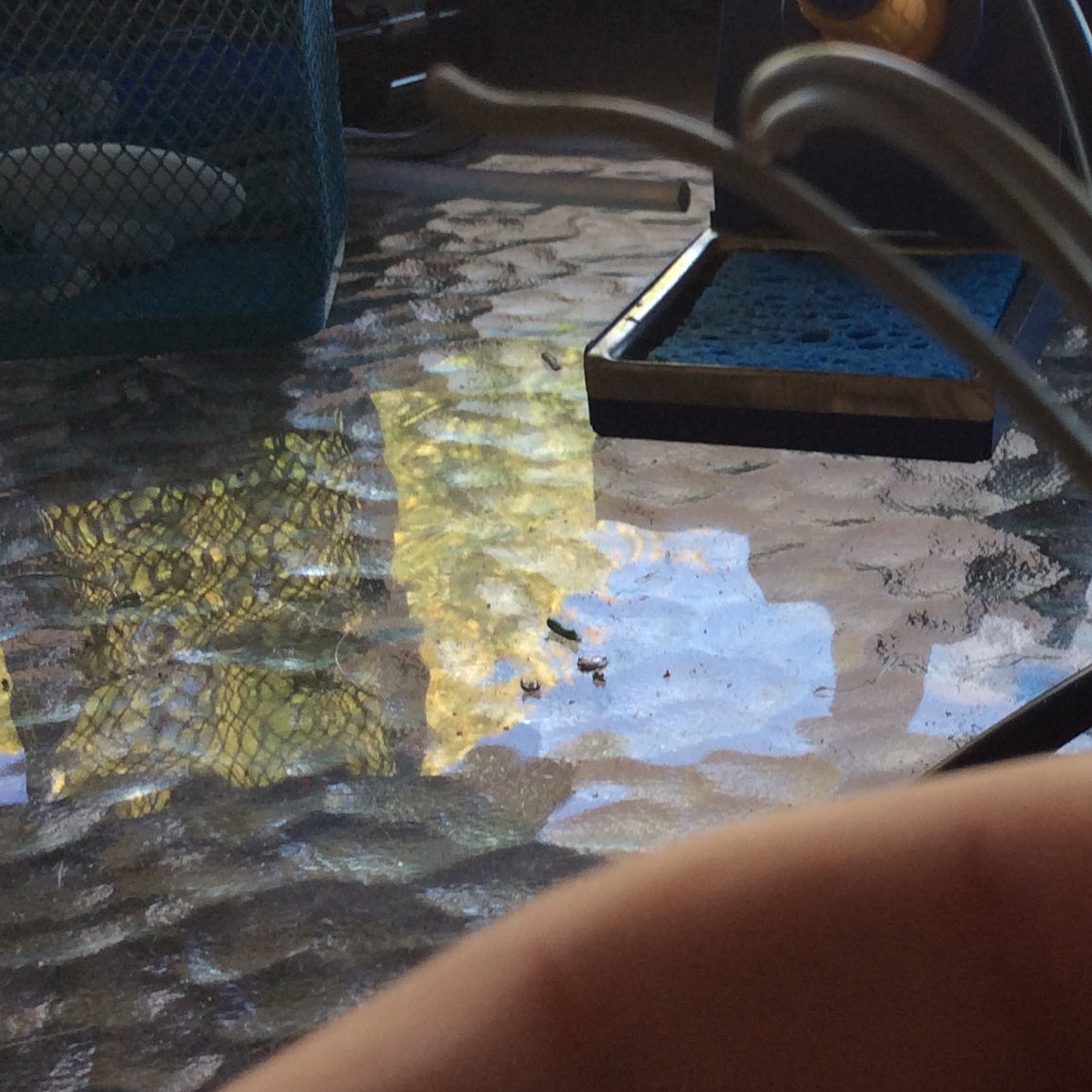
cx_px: 993
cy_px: 369
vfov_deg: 27.1
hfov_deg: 26.3
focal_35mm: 63
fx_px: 2248
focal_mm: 3.3
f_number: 2.4
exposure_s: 1/104
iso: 32
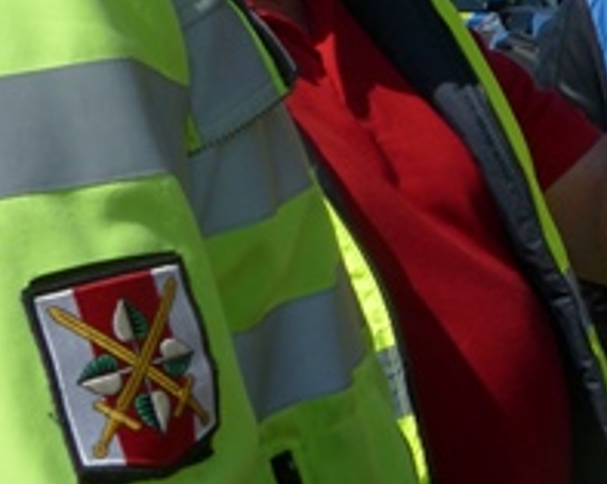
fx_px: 2565
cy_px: -49
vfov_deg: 10.6
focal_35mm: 143
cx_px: 820
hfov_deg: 13.0
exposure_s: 1/1600
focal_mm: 8.1
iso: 100
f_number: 4.5
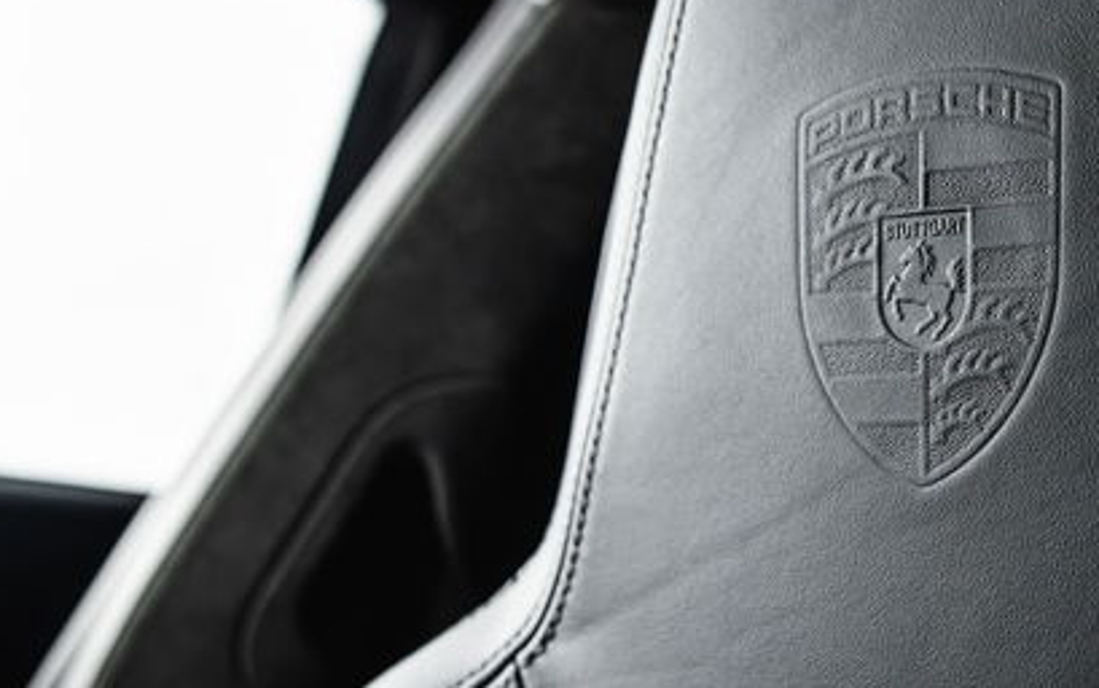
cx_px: 932
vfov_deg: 19.4
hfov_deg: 29.7
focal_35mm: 67
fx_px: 2008
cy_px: 285
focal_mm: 35
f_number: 3.5
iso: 800
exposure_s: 1/80
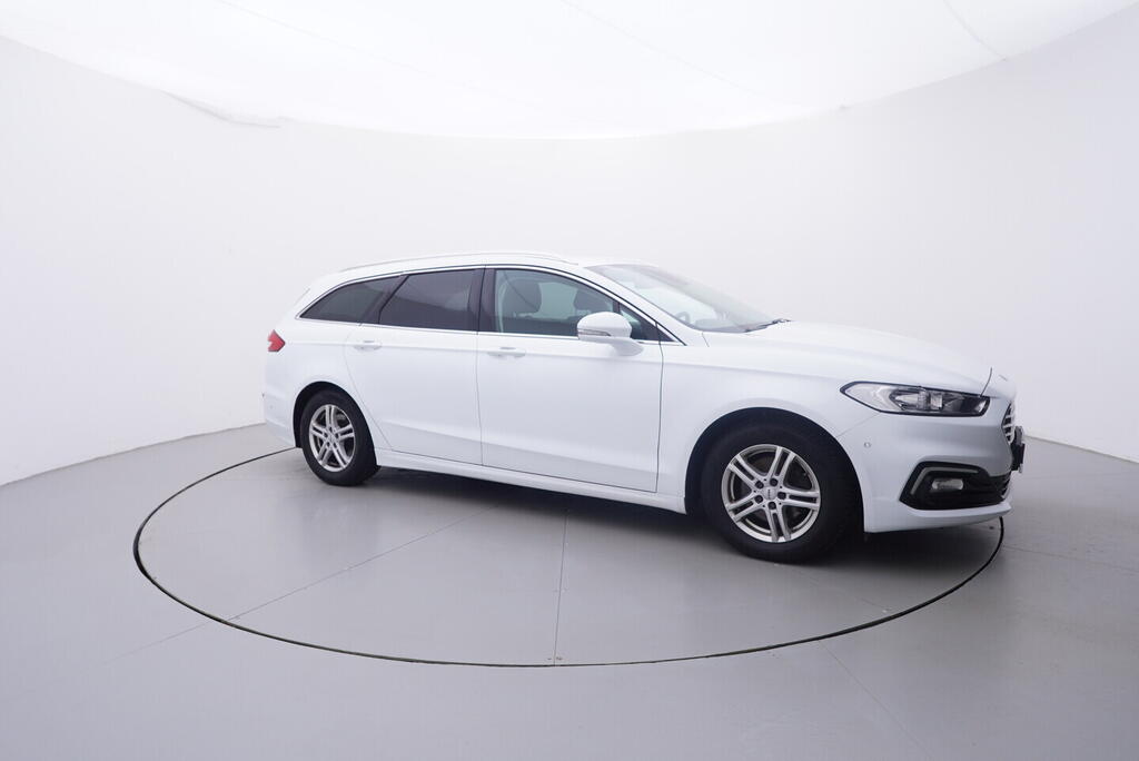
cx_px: 570
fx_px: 712
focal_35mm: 22
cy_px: 380
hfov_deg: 77.3
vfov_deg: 56.2
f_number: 5
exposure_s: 1/80
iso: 200
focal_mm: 15
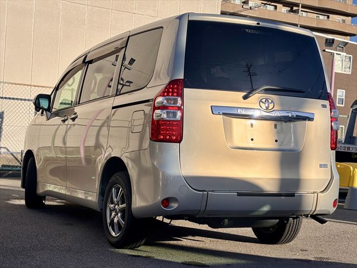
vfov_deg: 28.0
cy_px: 134
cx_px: 178
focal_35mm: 52
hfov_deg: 36.8
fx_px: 536
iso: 40
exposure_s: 1/3663
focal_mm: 5.96
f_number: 1.6
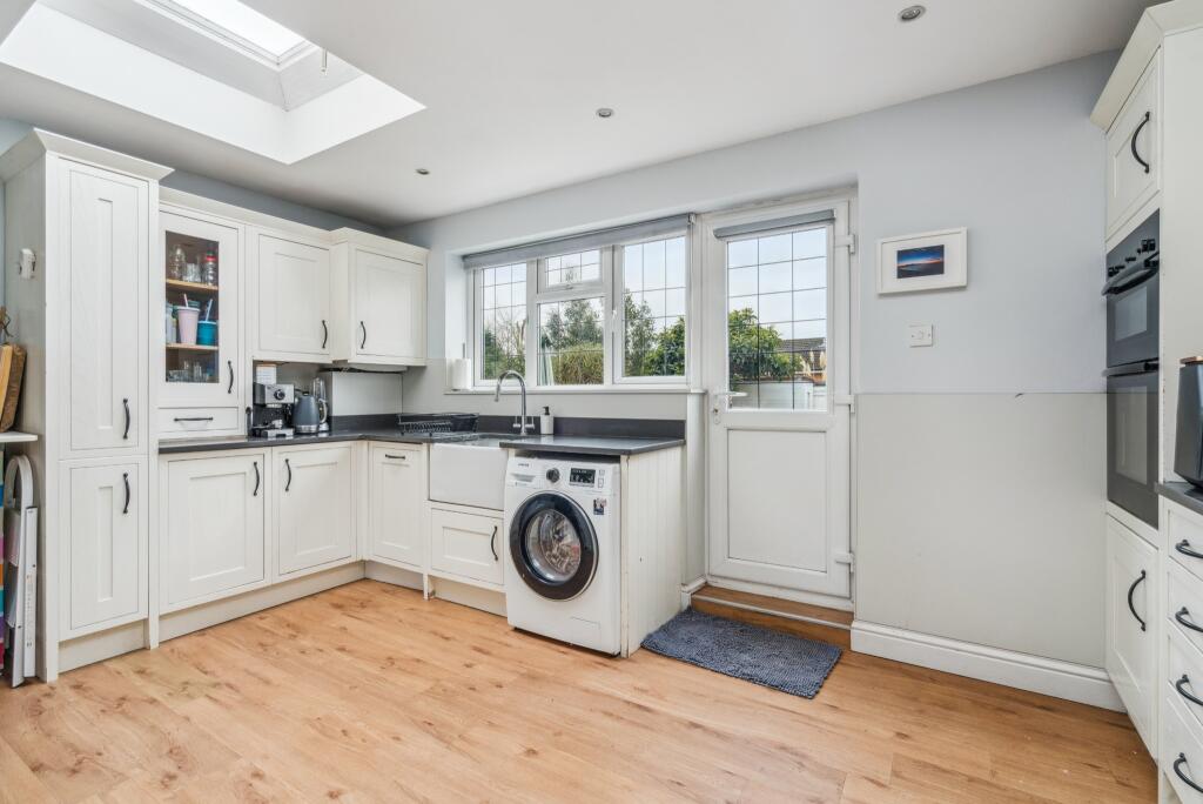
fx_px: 535
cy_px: 402
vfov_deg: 73.8
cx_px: 602
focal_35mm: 16
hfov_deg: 96.7
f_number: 11
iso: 640
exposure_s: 1/20
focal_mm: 16
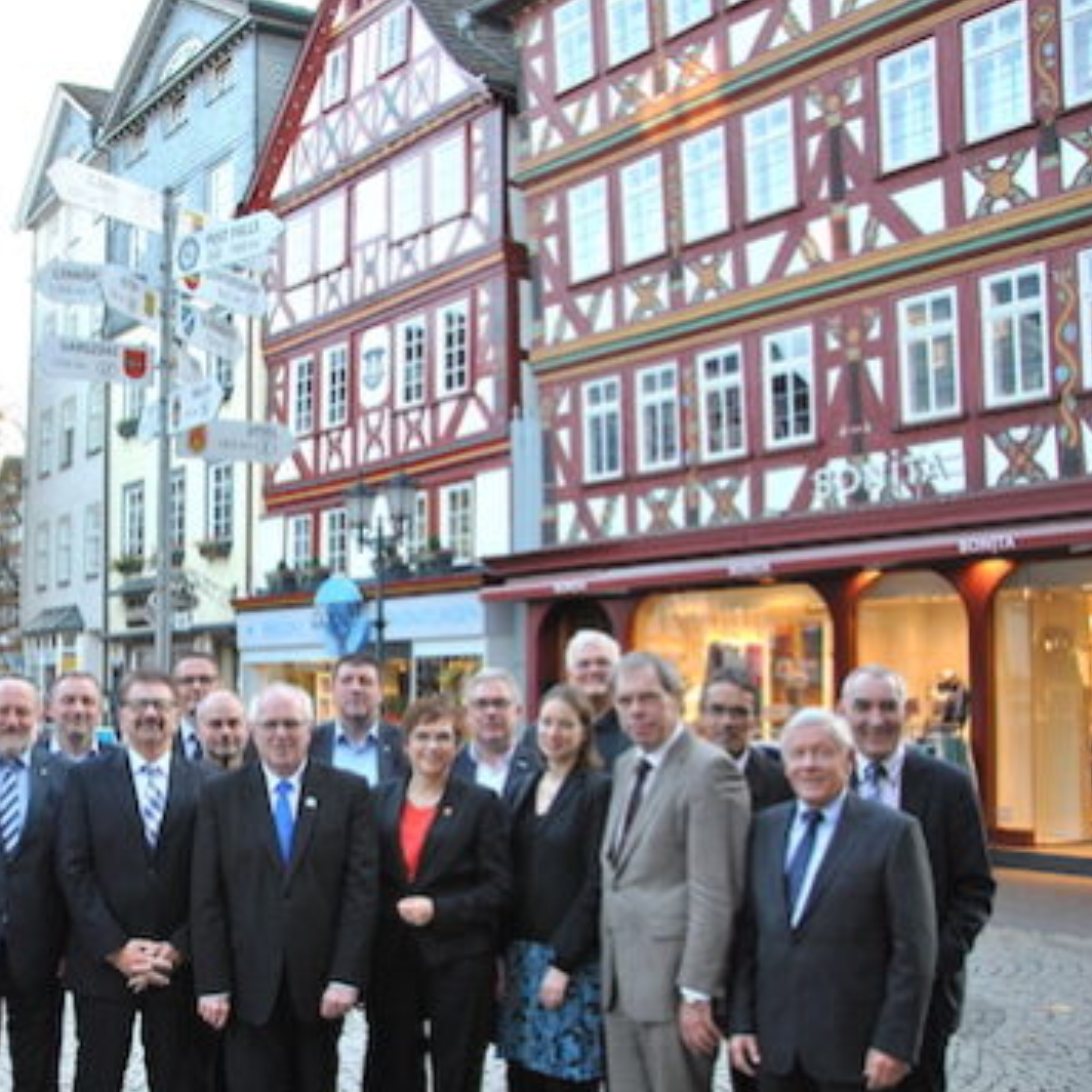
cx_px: 185
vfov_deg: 41.8
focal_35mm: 40
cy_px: 624
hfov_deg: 39.8
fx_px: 1428
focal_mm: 18
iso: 400
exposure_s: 1/80
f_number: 4.5
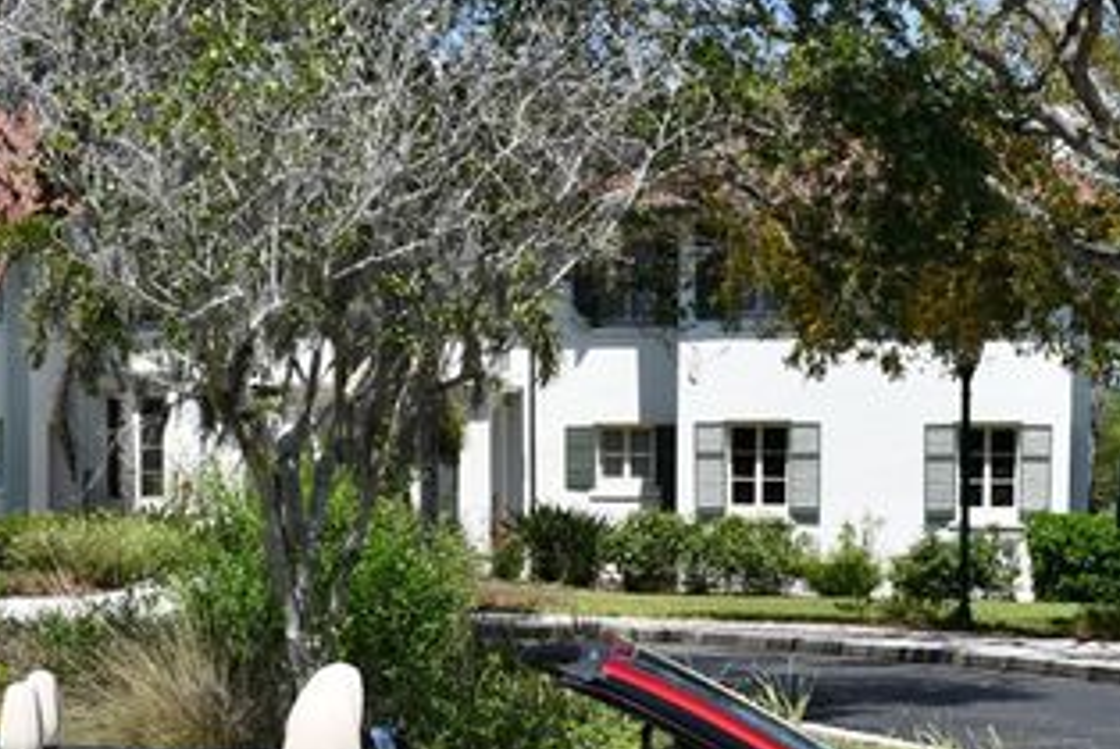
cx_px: 521
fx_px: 3301
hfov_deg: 19.3
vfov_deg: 12.8
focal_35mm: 106
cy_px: 685
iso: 110
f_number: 8
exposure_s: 1/250
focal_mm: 26
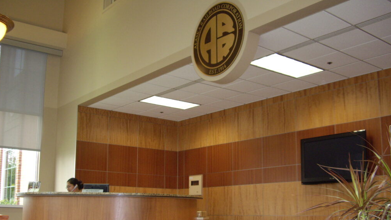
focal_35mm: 42
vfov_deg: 28.2
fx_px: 436
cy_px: 147
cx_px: 194
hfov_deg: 48.3
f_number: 2.8
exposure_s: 1/40
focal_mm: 7.9
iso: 200
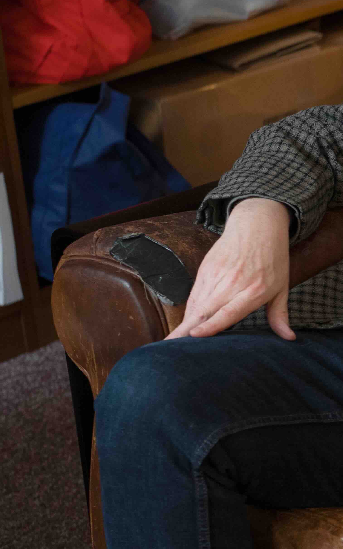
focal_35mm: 182
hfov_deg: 6.8
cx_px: 813
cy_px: 375
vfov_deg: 11.5
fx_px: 2722
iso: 1000
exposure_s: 1/200
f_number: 2.8
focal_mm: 50
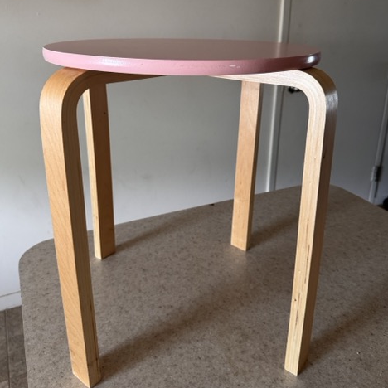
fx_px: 368
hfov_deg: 55.6
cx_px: 197
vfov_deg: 55.1
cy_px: 150
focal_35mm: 29
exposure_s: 1/60
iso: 250
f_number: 1.78
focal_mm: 6.76
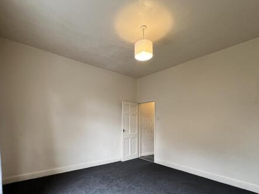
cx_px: 124
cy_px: 120
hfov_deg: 91.0
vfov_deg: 73.5
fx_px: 127
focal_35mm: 17
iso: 250
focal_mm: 1.57
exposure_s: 1/99
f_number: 1.8
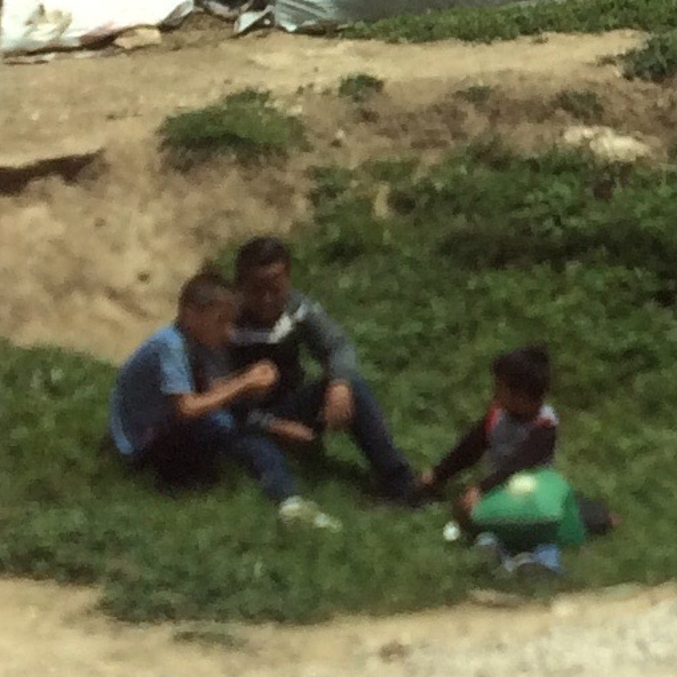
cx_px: 1552
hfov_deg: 9.6
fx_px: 3651
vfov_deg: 10.2
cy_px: -423
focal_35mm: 165
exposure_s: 1/2564
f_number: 2.2
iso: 32
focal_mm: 4.15
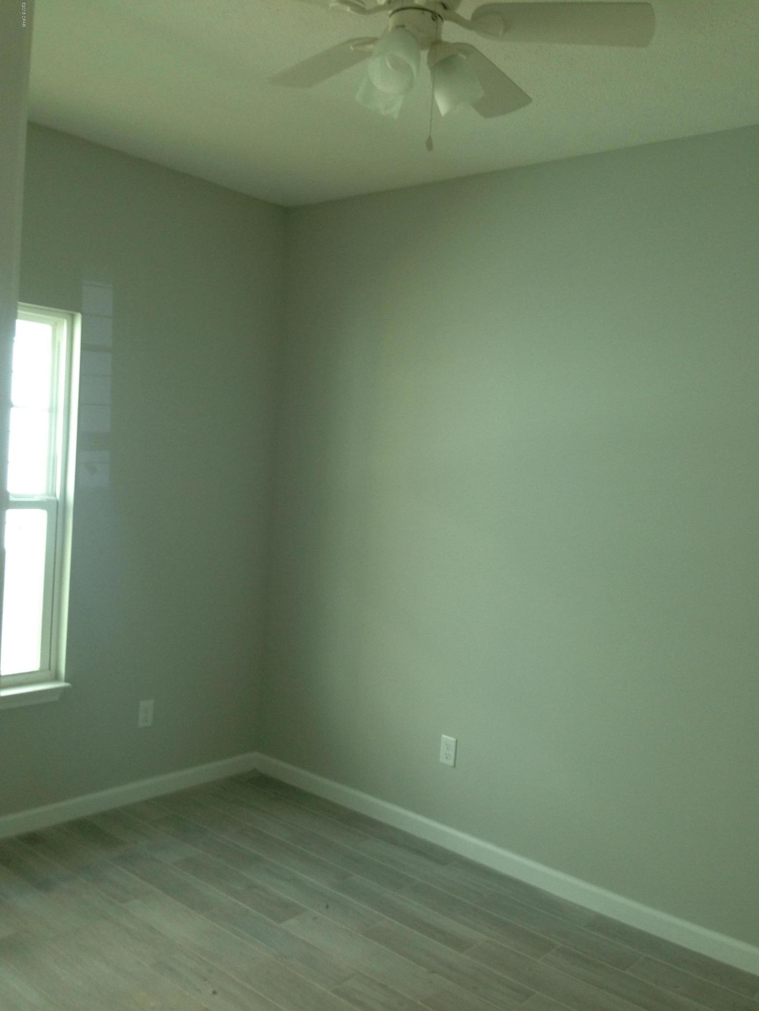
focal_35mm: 33
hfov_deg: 42.9
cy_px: 506
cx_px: 380
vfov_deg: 55.4
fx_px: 965
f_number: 2.4
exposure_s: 1/60
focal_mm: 4.12
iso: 64
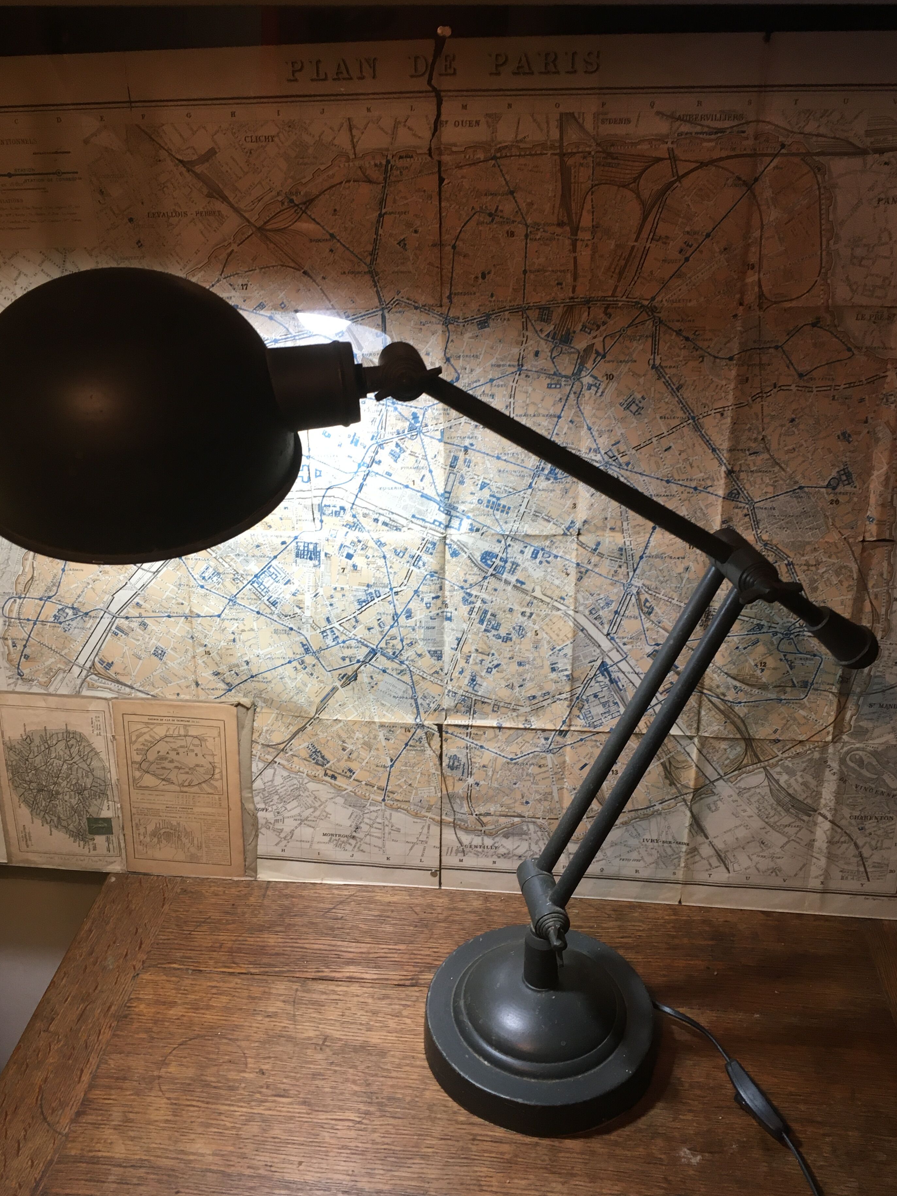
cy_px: 622
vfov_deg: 56.8
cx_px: 426
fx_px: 1105
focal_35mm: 32
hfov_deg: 44.2
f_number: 2.2
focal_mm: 4.15
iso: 80
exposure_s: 1/33
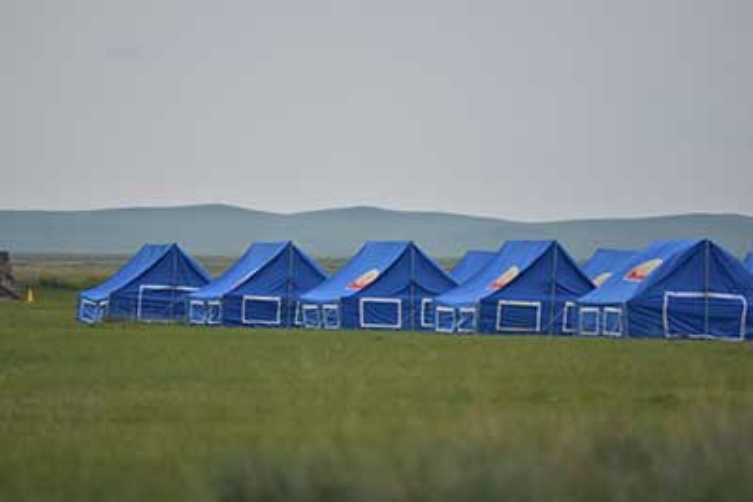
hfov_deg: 7.6
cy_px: 251
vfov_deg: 5.1
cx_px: 376
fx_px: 5649
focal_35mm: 270
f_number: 2.8
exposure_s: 1/2000
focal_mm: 180
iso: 125
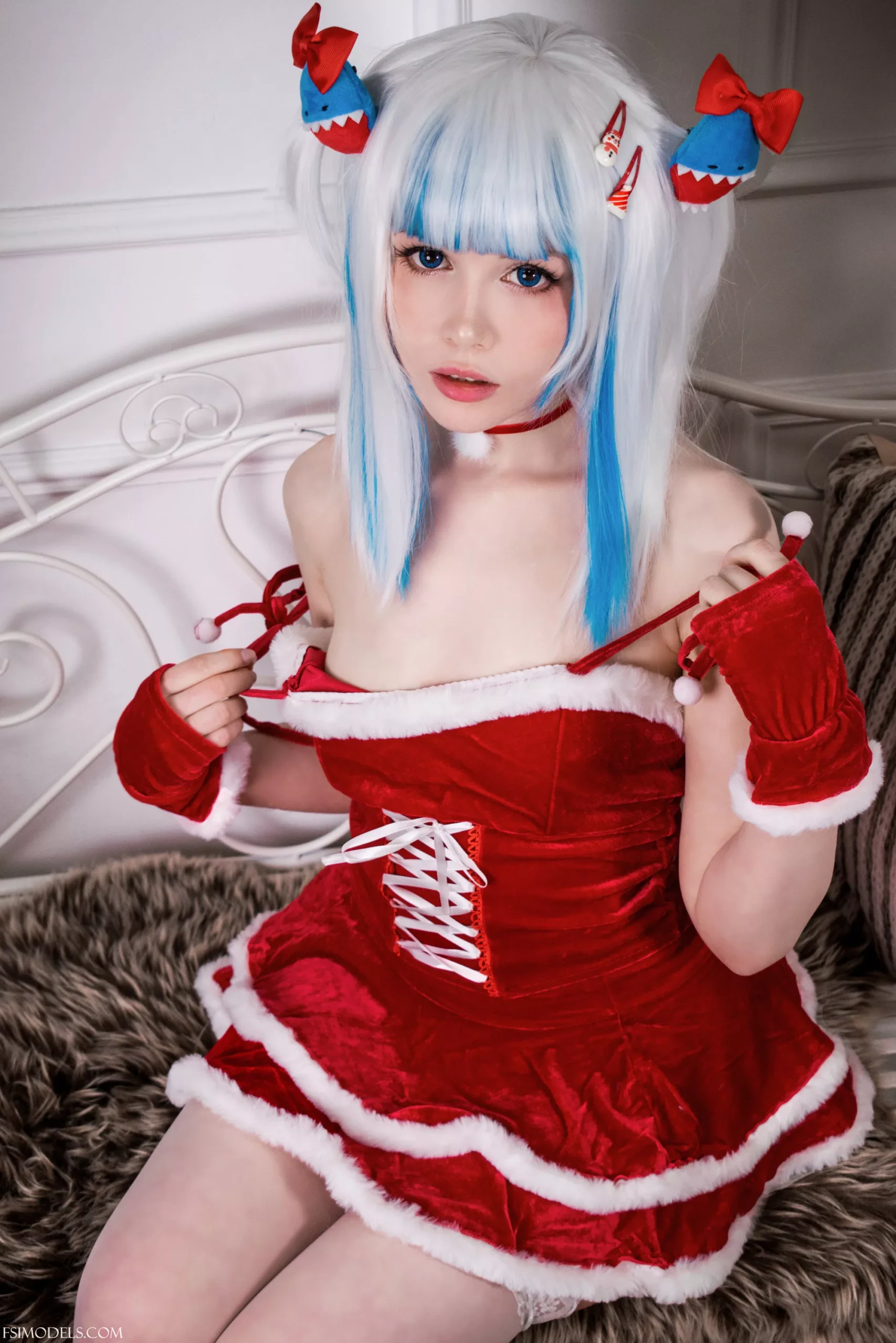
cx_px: 448
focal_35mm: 68
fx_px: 2519
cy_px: 672
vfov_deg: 29.9
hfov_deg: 20.2
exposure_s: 1/100
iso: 250
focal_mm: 45
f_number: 5
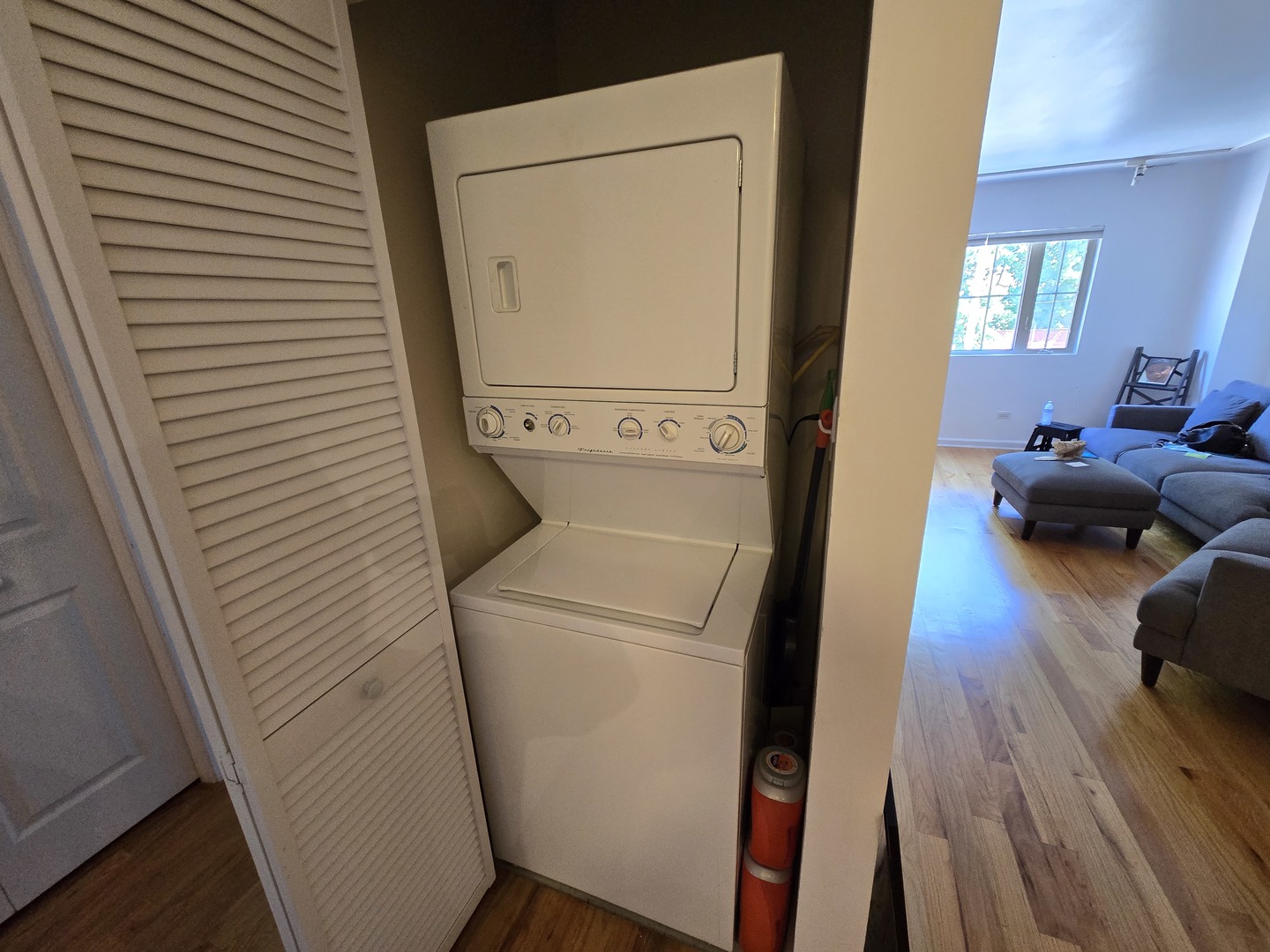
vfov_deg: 89.9
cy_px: 476
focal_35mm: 13
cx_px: 635
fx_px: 477
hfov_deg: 106.2
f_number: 2.2
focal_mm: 2.2
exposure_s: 1/60
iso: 320
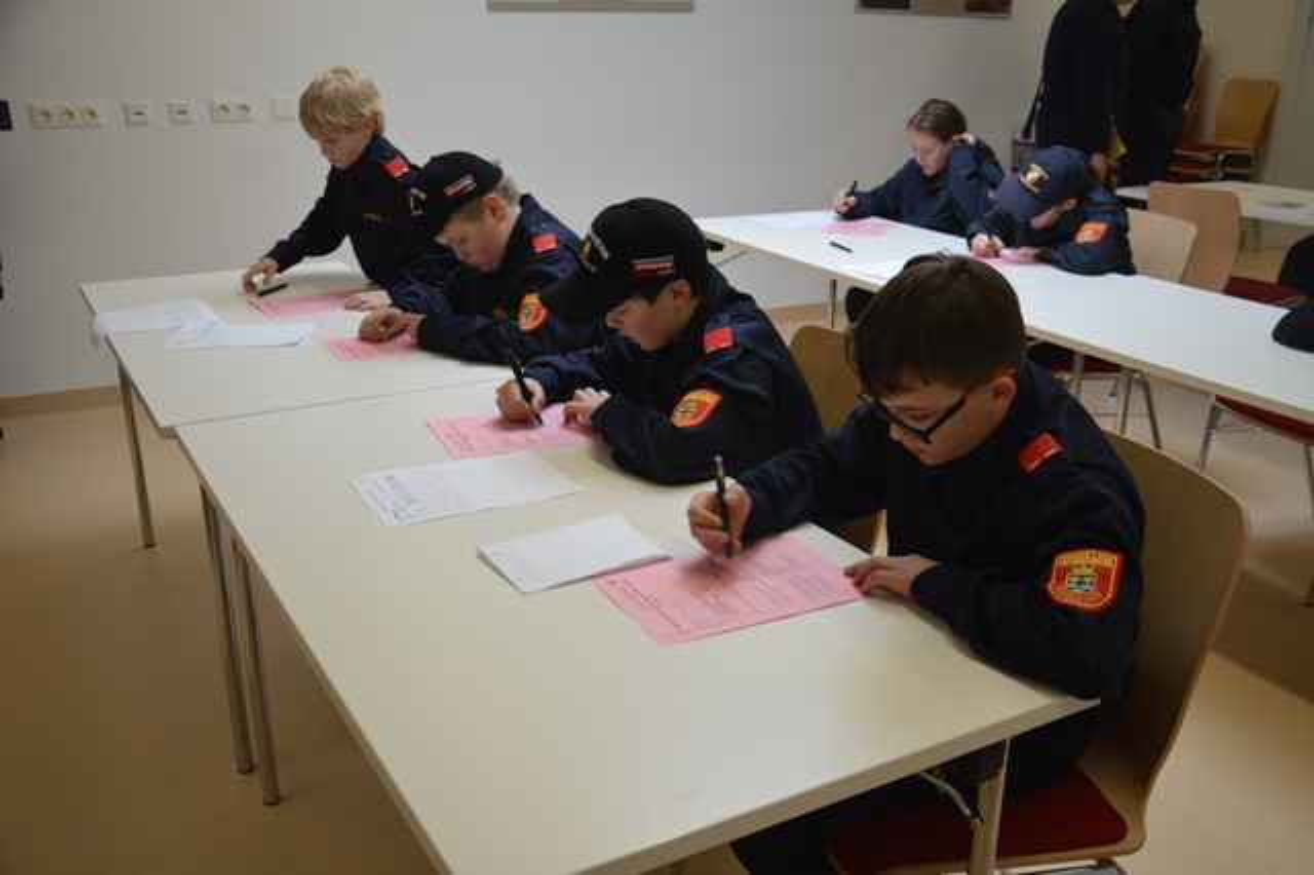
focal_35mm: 33
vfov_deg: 39.9
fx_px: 1204
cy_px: 438
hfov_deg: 57.2
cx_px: 657
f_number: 4
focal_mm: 22
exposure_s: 1/60
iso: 400
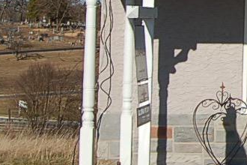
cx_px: 471
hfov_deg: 9.5
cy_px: -119
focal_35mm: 205
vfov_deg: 6.6
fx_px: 1406
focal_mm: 30
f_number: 11
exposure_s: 1/500
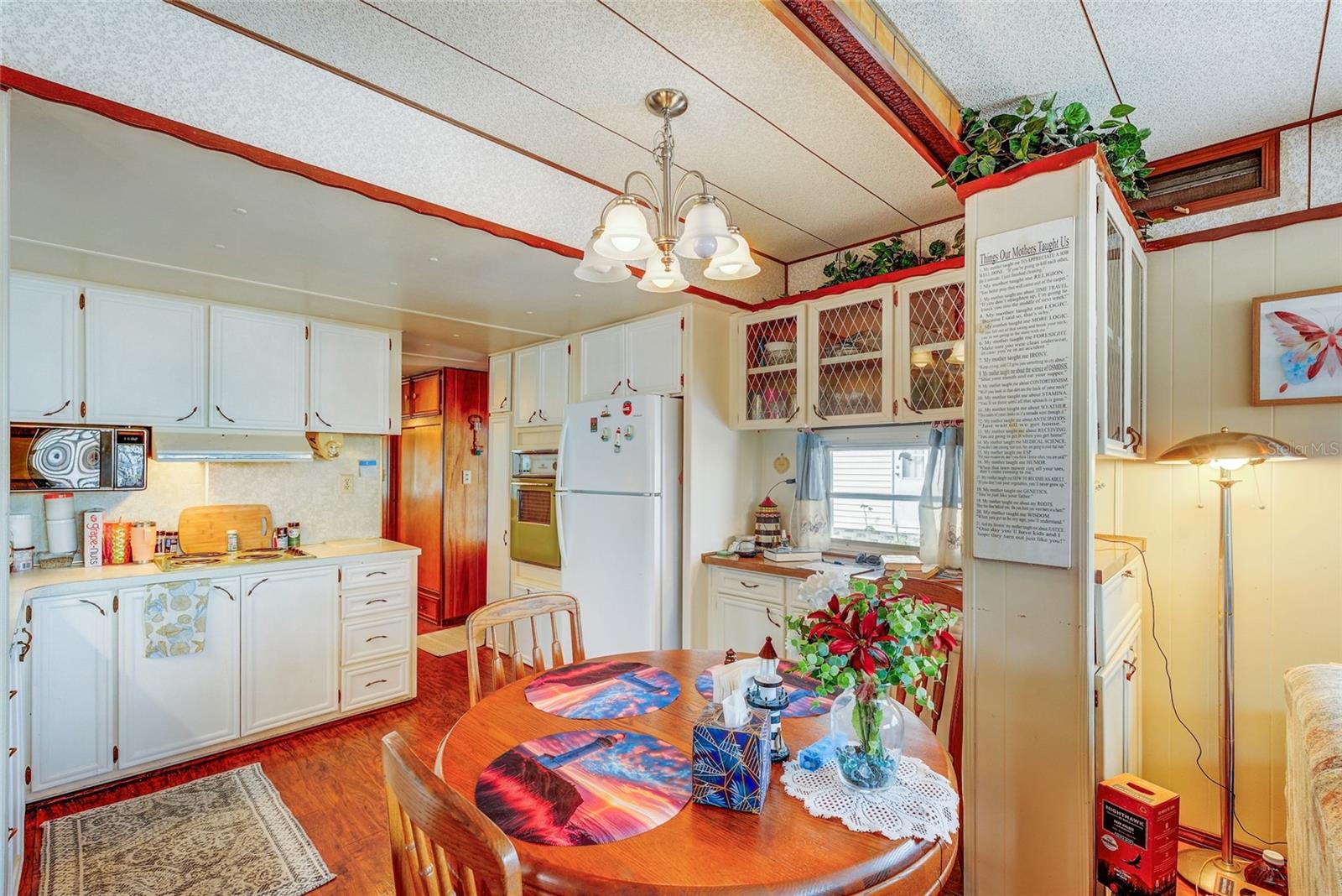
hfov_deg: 96.7
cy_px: 448
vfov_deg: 73.8
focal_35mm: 16
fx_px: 597
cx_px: 671
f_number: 8
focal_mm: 16
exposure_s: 1/20
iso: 400
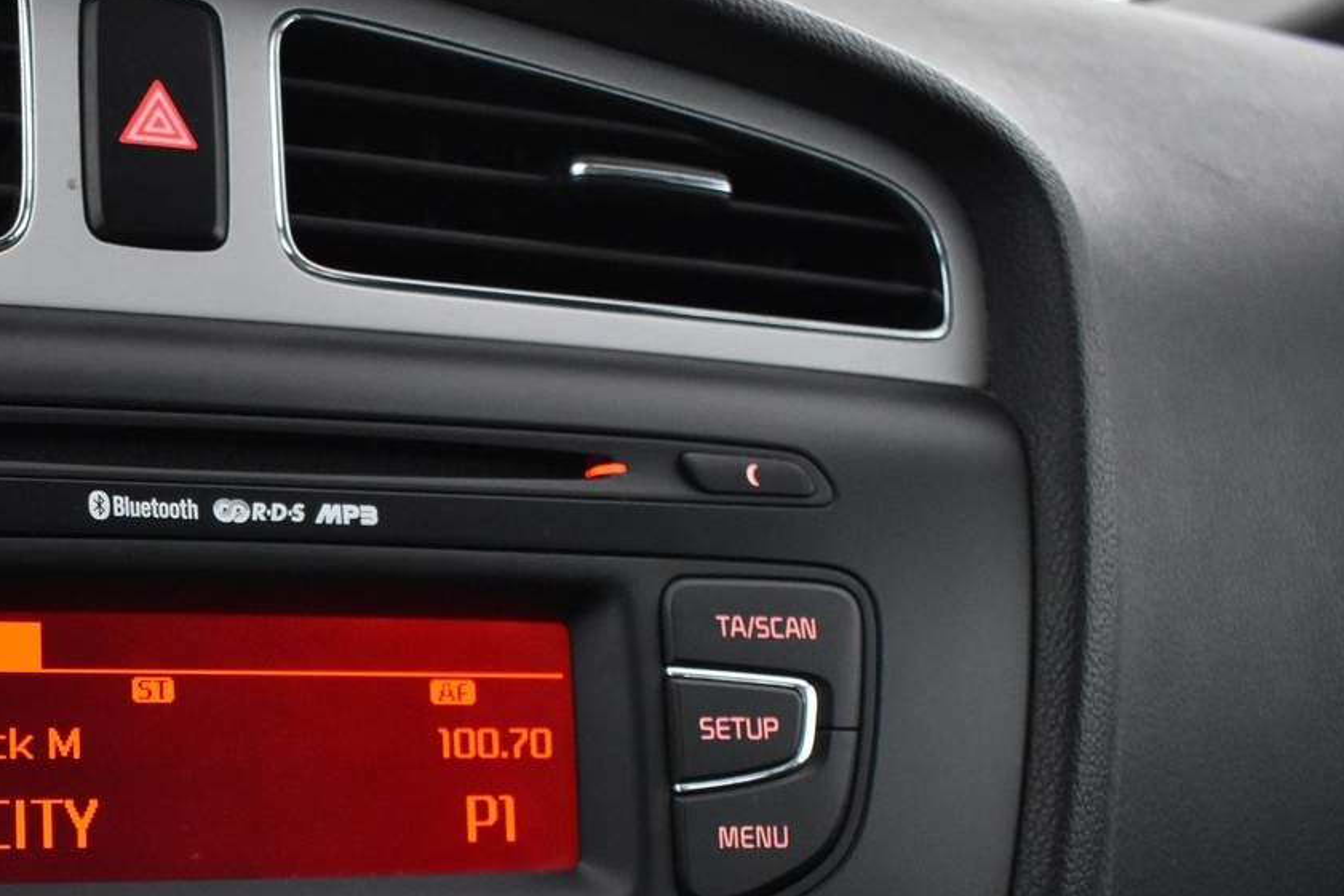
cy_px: 751
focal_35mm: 52
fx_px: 1942
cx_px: 213
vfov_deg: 25.4
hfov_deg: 36.5
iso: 3200
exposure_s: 1/50
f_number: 3.5
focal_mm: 18
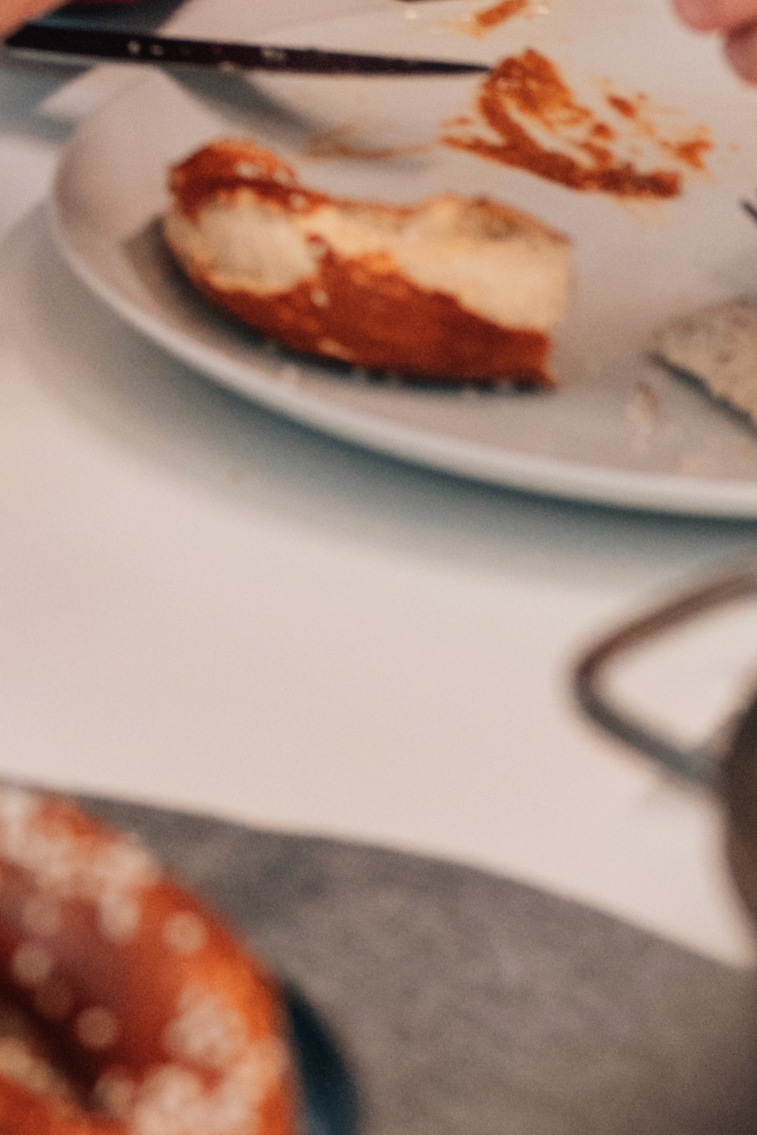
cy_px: -1172
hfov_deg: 4.0
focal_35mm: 332
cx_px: -1400
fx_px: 10471
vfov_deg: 6.0
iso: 500
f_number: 2.8
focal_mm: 50
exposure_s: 1/200
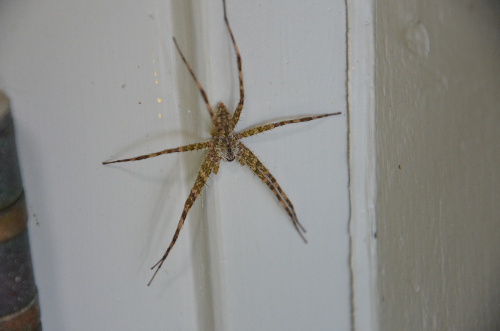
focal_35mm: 158
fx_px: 2183
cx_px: 250
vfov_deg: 8.7
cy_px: 166
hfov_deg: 13.1
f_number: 5.6
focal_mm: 105
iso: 1400
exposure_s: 1/125
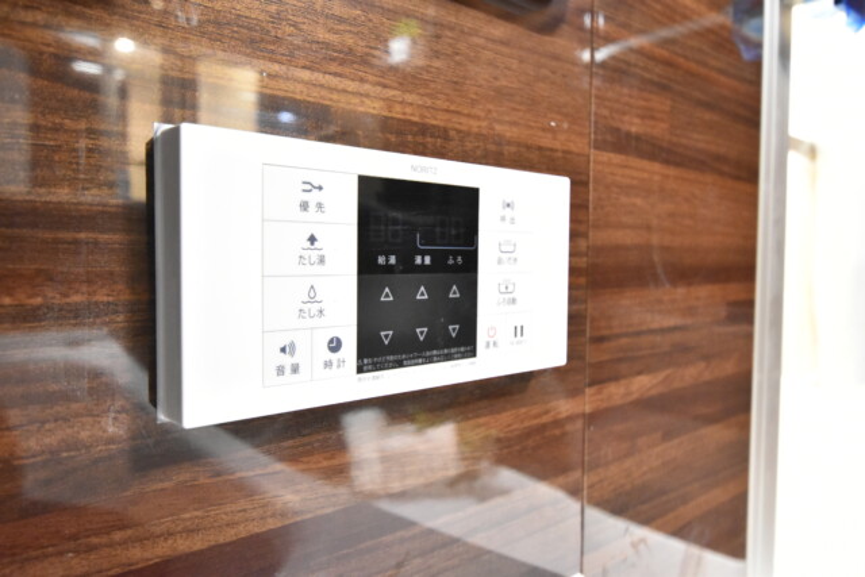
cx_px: 432
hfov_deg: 70.4
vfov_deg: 50.4
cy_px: 288
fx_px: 613
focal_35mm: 26
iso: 6400
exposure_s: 1/20
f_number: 4.2
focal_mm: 17
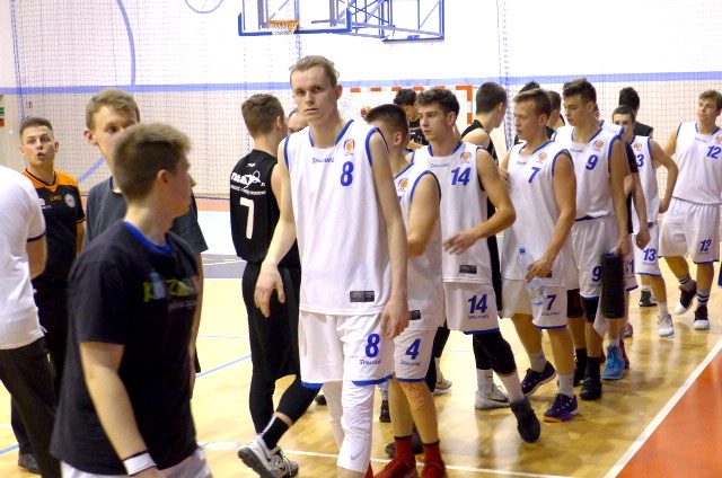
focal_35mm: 70
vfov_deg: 19.4
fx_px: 1401
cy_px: 239
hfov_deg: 28.9
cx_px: 361
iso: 800
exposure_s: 1/100
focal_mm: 13.7
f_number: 2.1
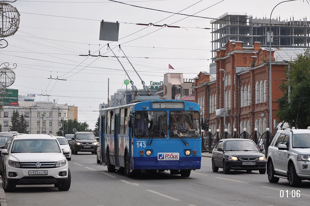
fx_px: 1032
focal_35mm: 120
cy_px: 103
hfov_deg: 17.1
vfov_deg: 11.4
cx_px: 155
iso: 400
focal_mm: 80
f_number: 5.3
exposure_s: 1/1250
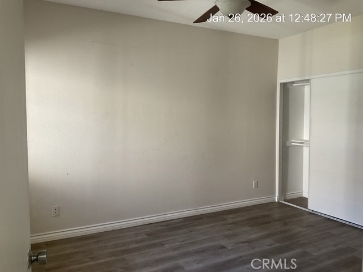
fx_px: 304
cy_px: 136
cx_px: 182
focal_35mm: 29
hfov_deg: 61.7
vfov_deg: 48.2
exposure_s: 1/60
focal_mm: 3
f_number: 1.8
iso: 125
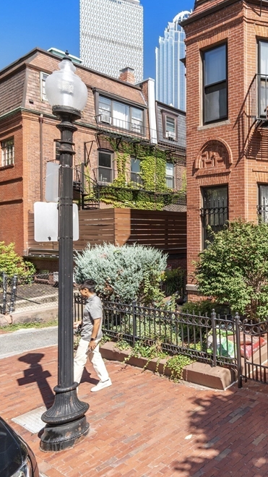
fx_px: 329
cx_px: 315
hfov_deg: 35.7
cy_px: 238
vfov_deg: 71.9
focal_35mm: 26
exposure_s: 1/100
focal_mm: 16
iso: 200
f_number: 9
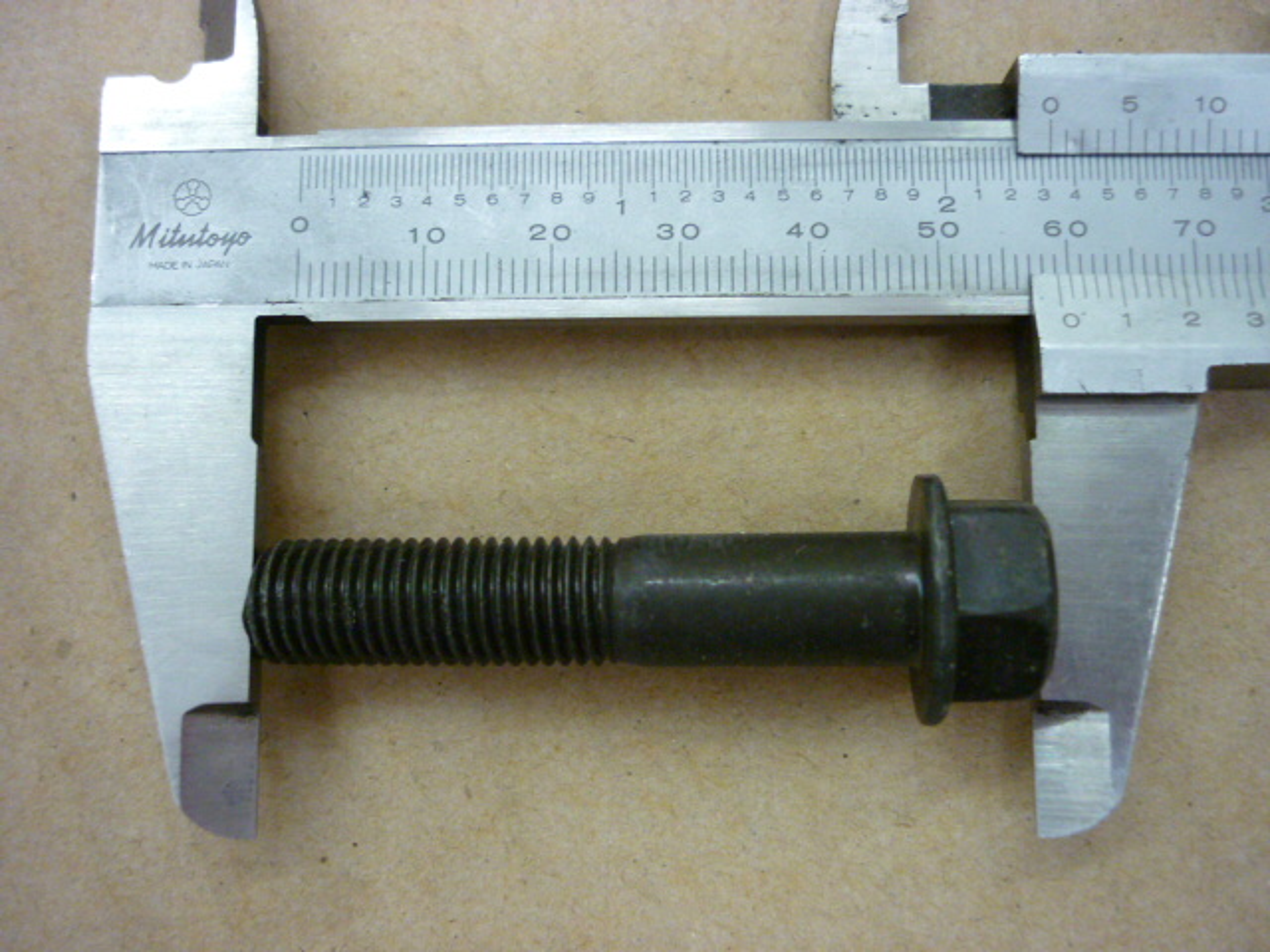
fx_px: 1211
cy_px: 476
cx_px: 635
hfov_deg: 55.4
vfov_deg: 42.9
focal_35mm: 33
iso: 400
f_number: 2.8
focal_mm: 5.5
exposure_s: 1/15
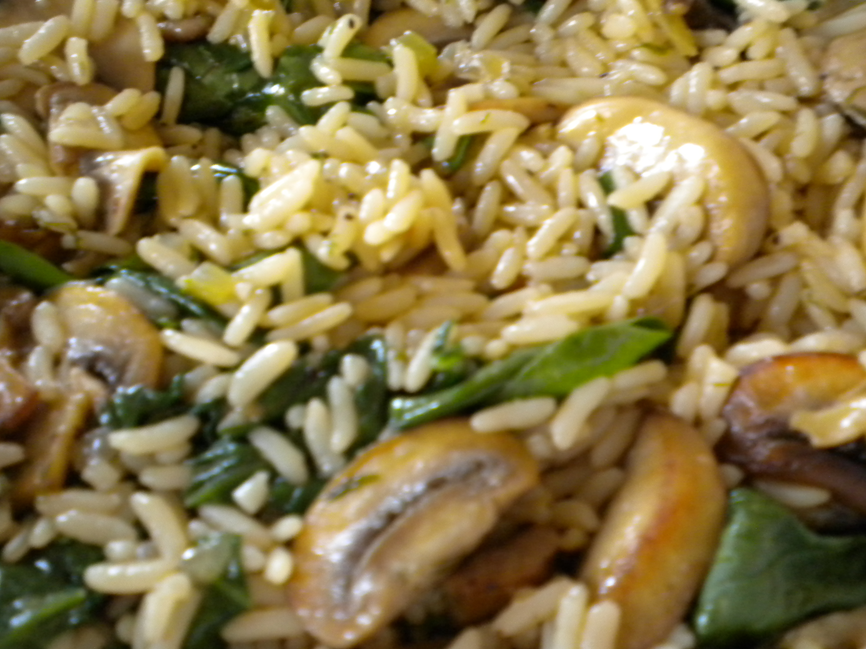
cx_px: 419
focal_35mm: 37
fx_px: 926
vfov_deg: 38.7
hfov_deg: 50.1
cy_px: 326
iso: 400
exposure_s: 1/23.8
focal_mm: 6.3
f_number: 3.1
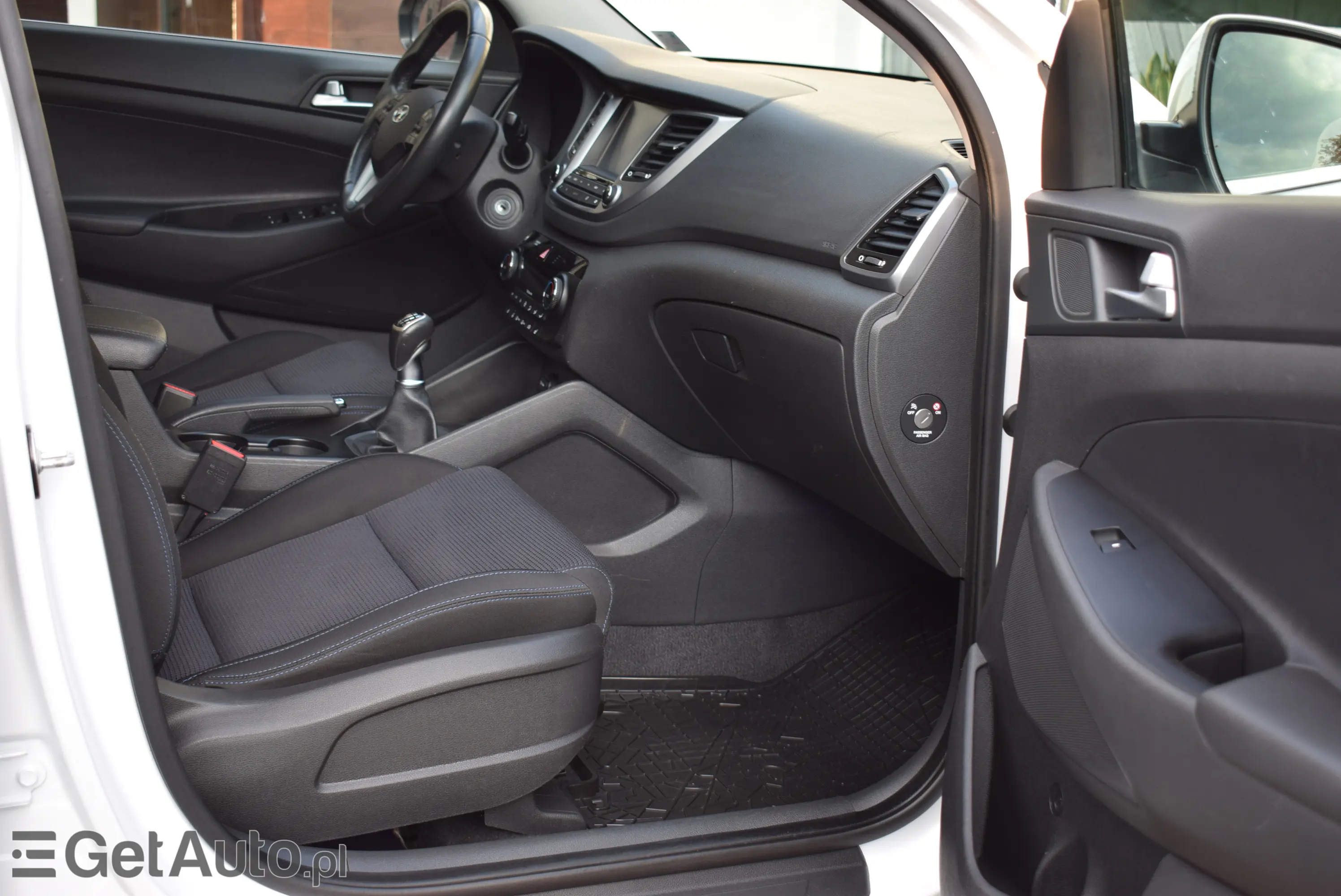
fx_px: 1789
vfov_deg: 28.1
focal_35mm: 48
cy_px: 448
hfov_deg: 41.1
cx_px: 670
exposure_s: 1/100
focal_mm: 32
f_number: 5
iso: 400
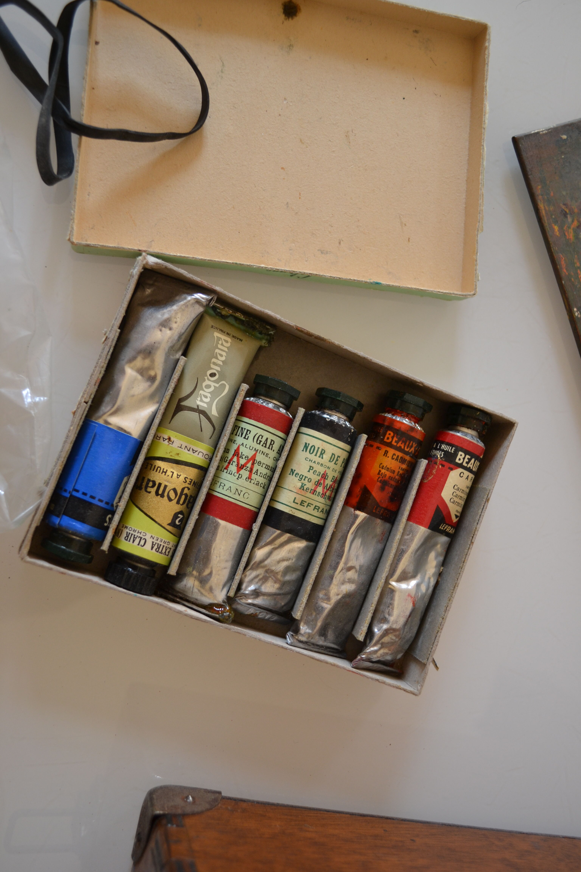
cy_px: 436
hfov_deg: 40.0
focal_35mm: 33
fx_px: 799
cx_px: 290
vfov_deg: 57.2
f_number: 4
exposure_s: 1/60
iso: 400
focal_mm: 22
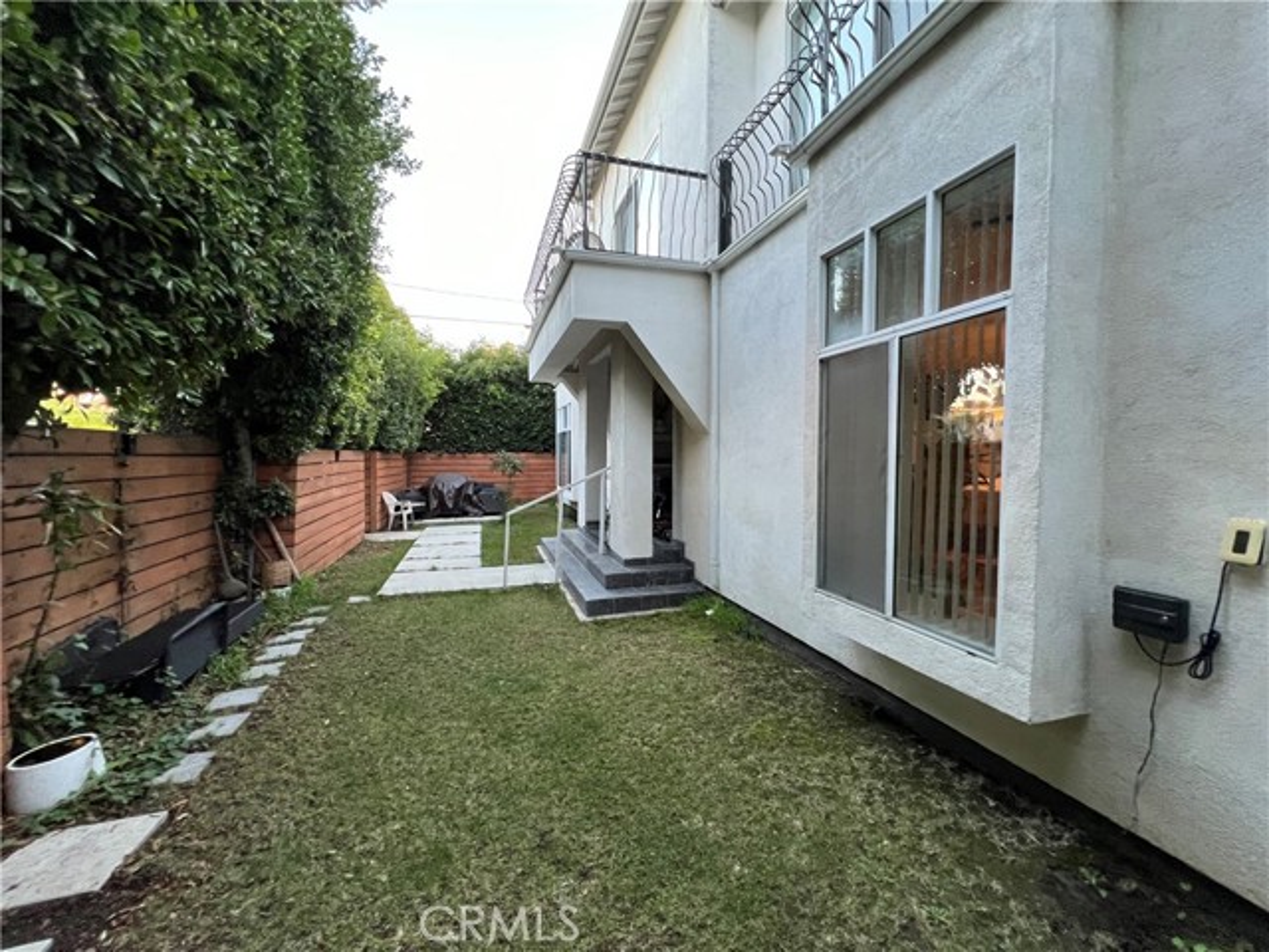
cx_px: 634
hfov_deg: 106.2
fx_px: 477
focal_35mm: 13
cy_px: 476
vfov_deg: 89.9
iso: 250
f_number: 1.8
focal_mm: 1.57
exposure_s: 1/81
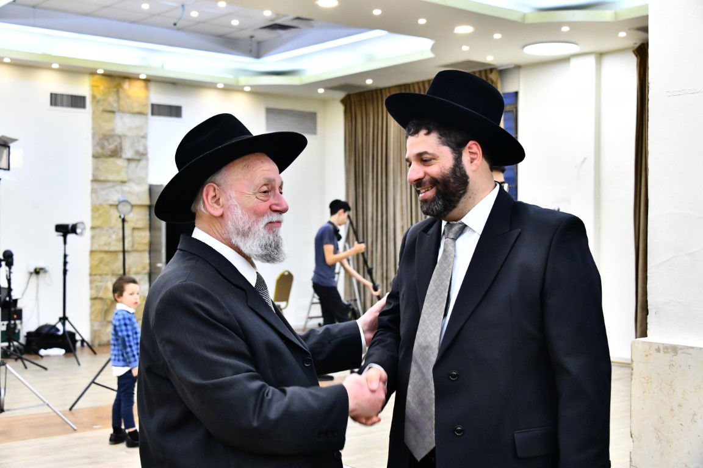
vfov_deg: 28.1
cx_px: 352
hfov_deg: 41.1
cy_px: 234
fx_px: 937
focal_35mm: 48
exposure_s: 1/125
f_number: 5.6
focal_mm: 48
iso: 3200
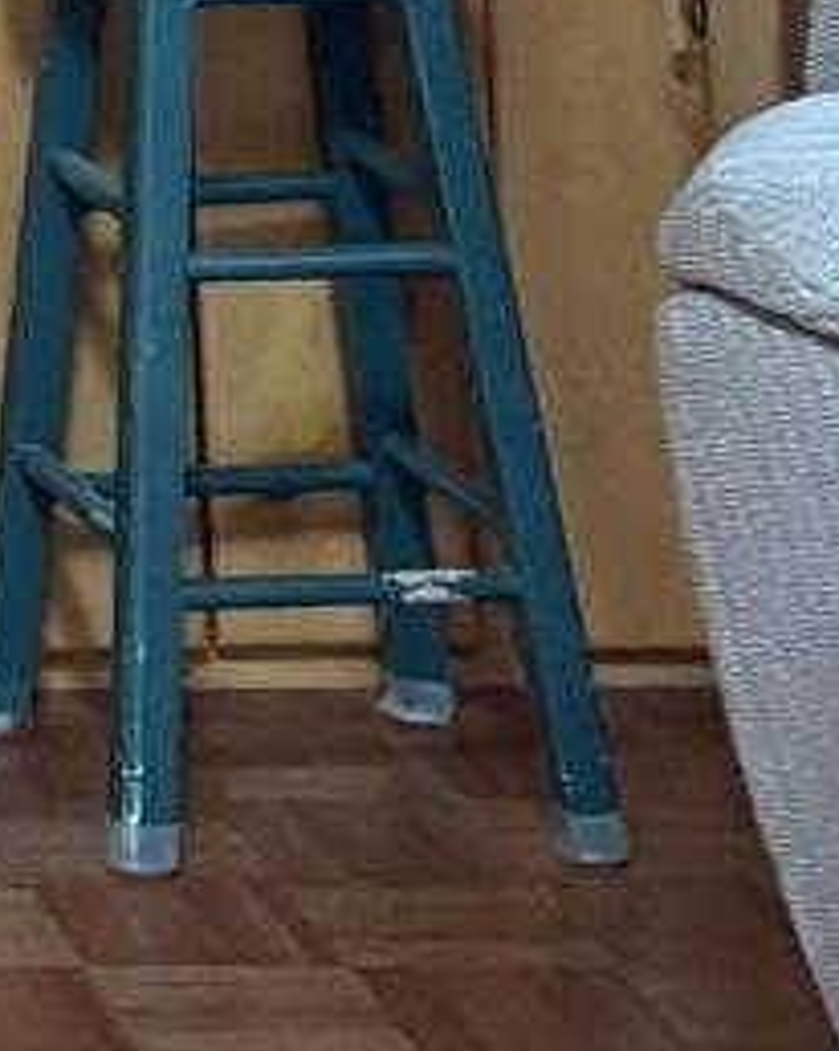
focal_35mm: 197
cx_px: -2118
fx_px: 6122
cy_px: -1259
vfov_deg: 9.1
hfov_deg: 6.7
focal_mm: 5.96
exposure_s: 1/60
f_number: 1.6
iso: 320
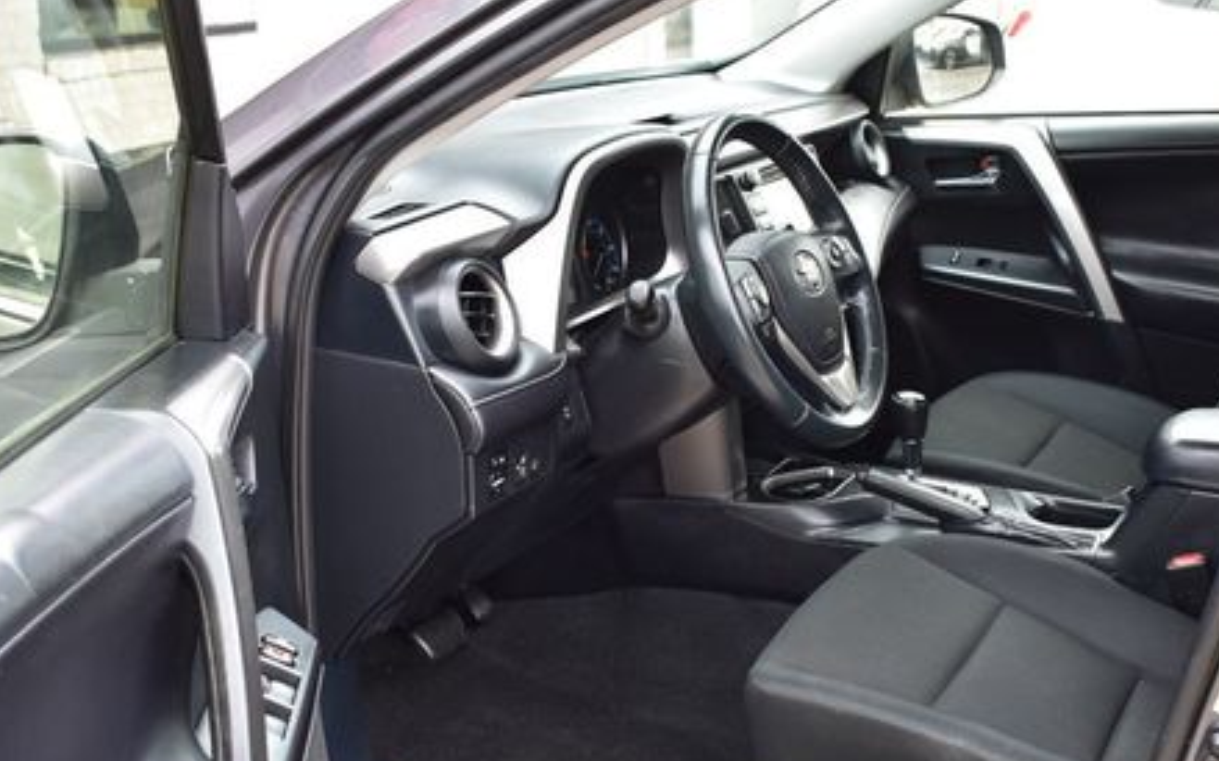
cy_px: 494
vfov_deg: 26.2
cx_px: 680
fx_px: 1627
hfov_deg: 41.0
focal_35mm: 49
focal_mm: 22
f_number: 6.3
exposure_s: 1/20
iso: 400
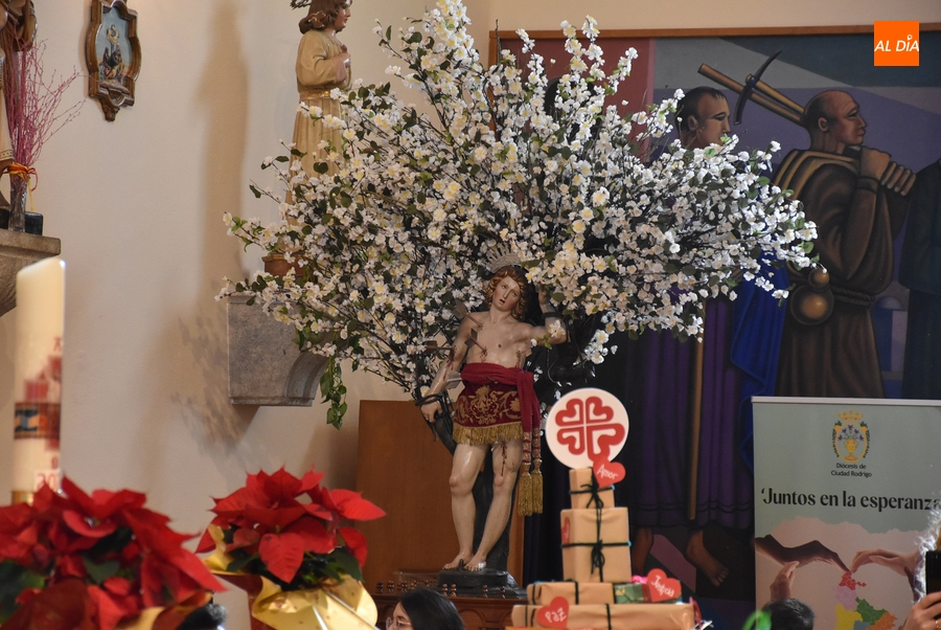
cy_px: 315
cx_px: 470
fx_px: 3925
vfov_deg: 9.2
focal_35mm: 150
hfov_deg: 13.7
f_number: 5.6
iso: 2500
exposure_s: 1/60
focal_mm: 100
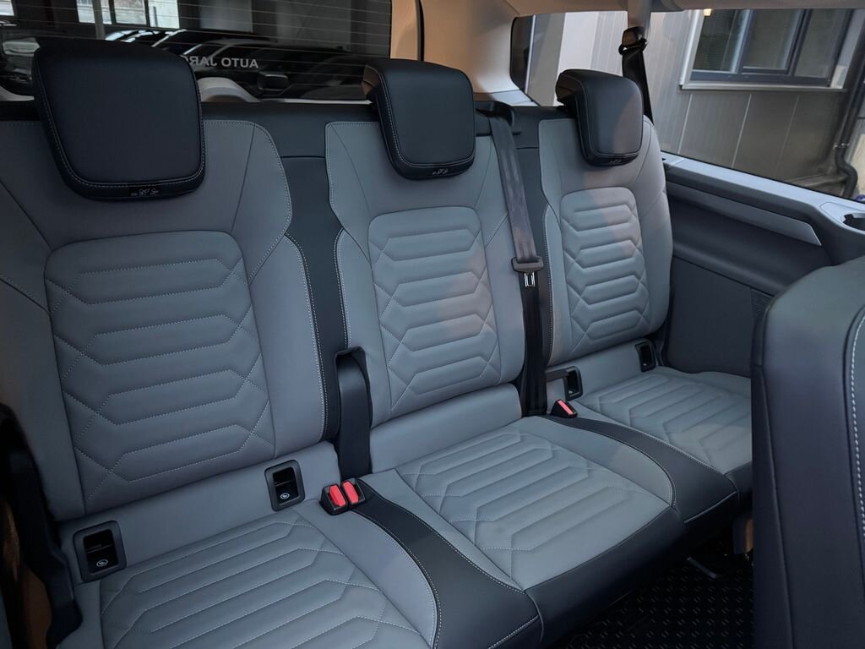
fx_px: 600
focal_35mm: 24
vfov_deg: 56.8
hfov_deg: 71.6
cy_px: 324
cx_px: 432
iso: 1000
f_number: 1.78
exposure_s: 1/25
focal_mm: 6.76
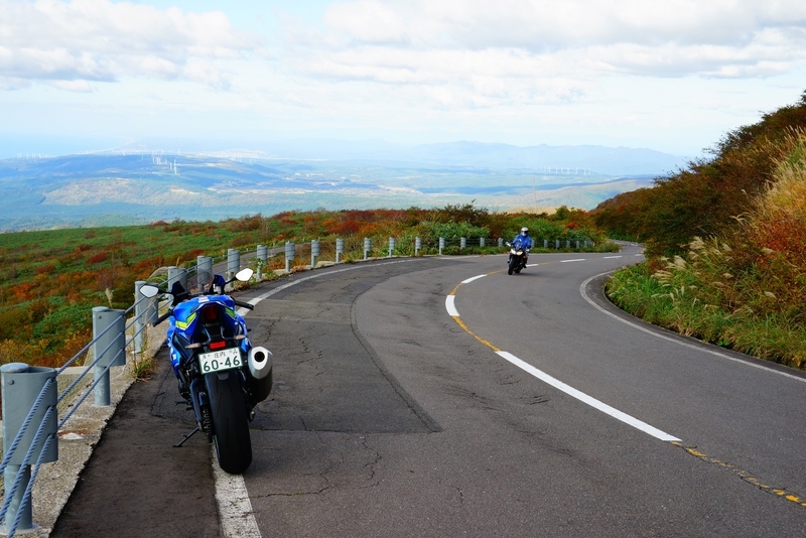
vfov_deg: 32.7
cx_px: 403
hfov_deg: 47.4
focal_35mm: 41
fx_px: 918
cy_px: 269
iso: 100
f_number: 9.5
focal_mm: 41
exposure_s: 1/90
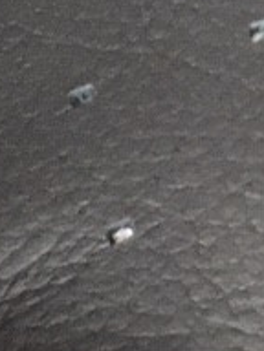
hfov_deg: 7.0
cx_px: -495
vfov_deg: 8.7
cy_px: 1015
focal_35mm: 193
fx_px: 1963
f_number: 2.2
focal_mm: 4.15
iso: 200
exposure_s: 1/30
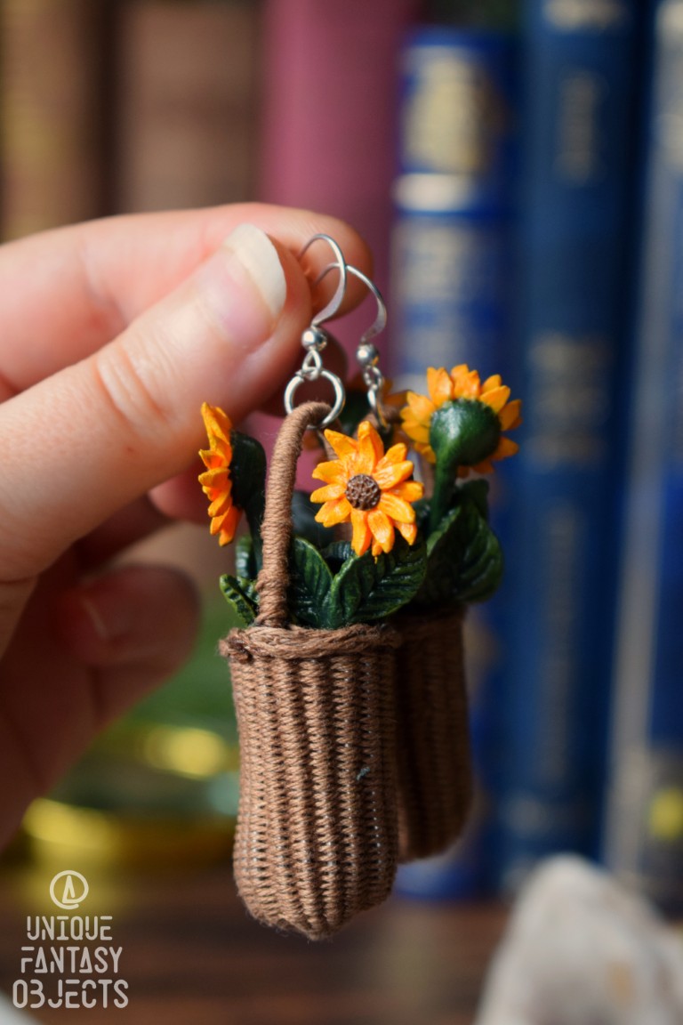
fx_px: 2348
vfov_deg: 24.6
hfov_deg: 16.6
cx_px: 342
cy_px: 512
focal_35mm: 82
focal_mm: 55
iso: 1250
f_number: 5.6
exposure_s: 1/60
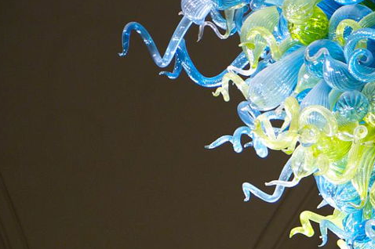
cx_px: 606
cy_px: 292
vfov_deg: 5.8
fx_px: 2436
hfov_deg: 8.6
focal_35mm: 234
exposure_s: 1/50
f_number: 2.8
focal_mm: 70
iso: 1100
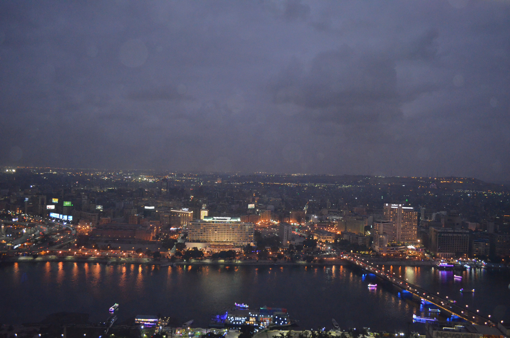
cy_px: 169
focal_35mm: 27
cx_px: 255
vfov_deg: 47.7
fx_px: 382
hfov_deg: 67.5
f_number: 3.5
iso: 3200
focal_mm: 18
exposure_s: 1/60
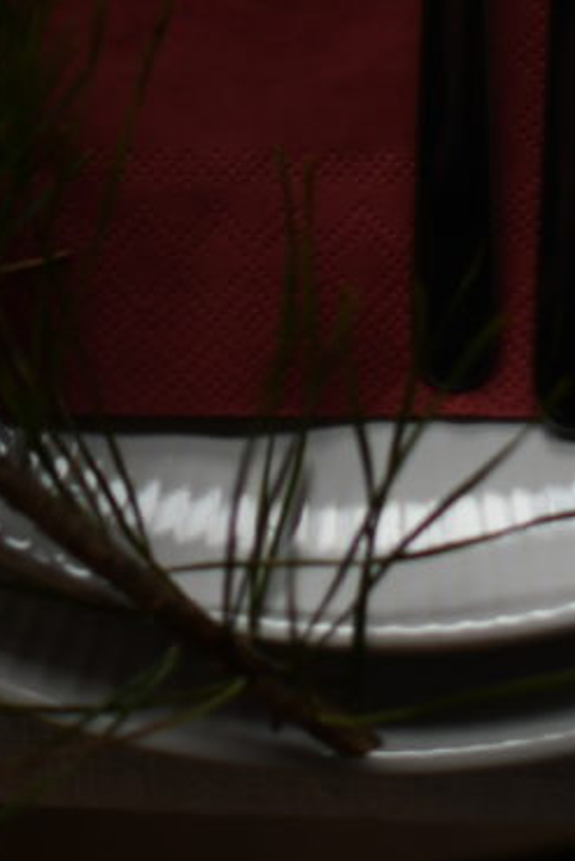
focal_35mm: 162
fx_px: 3877
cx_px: 265
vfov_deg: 12.3
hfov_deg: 8.5
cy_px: -284
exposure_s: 1/640
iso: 640
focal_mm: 35
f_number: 2
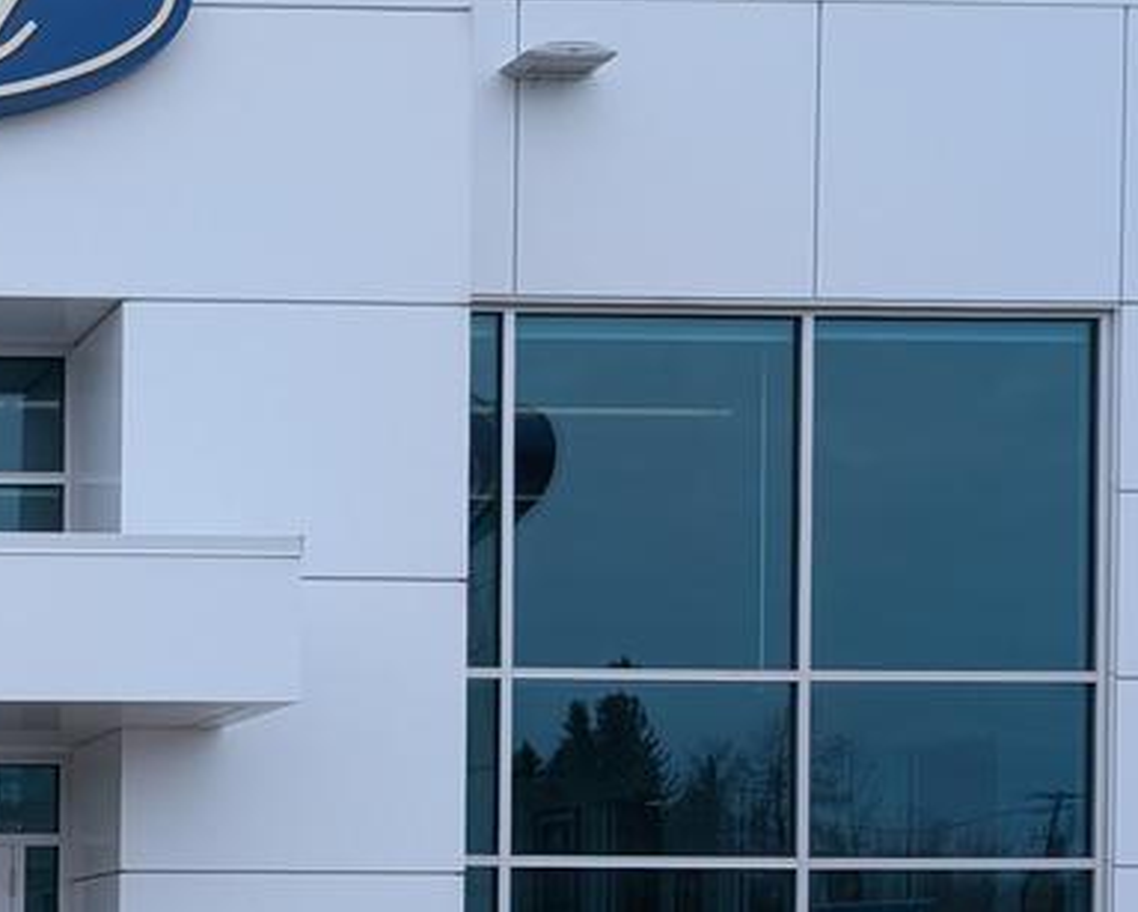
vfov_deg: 18.8
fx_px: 2629
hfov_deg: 20.8
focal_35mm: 78
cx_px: -575
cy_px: 1040
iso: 22
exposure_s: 1/2268
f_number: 1.68
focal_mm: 6.9
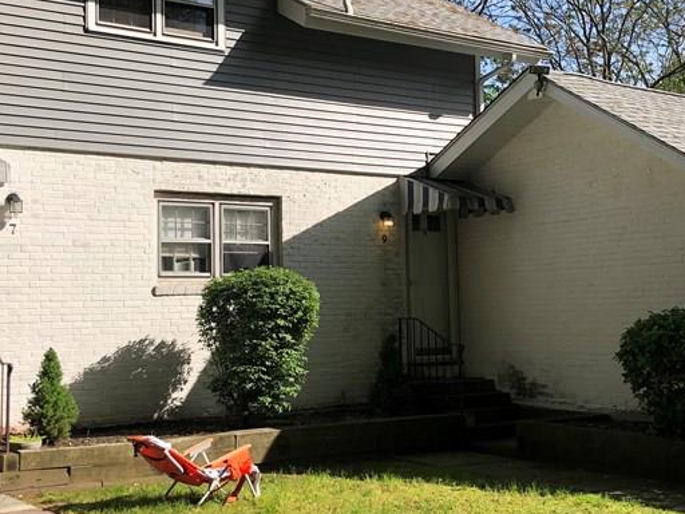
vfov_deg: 26.1
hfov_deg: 34.3
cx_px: 341
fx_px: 1108
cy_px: 222
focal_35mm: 56
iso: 20
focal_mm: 4
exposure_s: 1/1389
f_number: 1.8
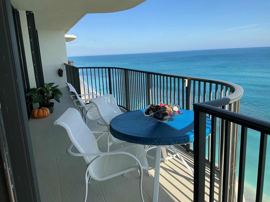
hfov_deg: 61.7
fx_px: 226
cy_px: 101
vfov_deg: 48.2
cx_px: 135
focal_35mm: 29
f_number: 1.8
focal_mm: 3
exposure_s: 1/1490
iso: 25
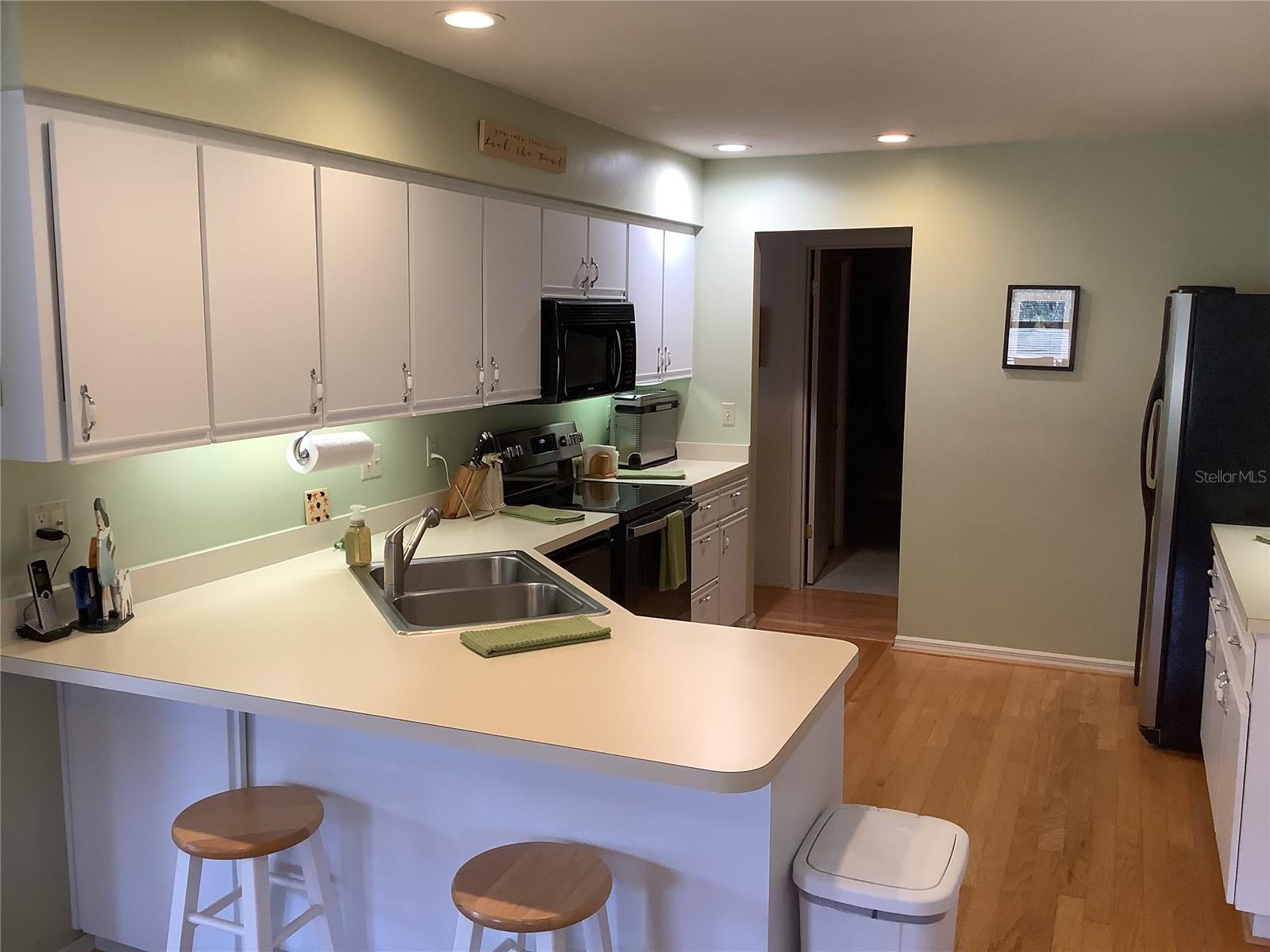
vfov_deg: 45.4
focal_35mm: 31
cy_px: 476
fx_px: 1137
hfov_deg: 58.4
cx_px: 635
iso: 125
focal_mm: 3.3
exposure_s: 1/60
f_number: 2.4
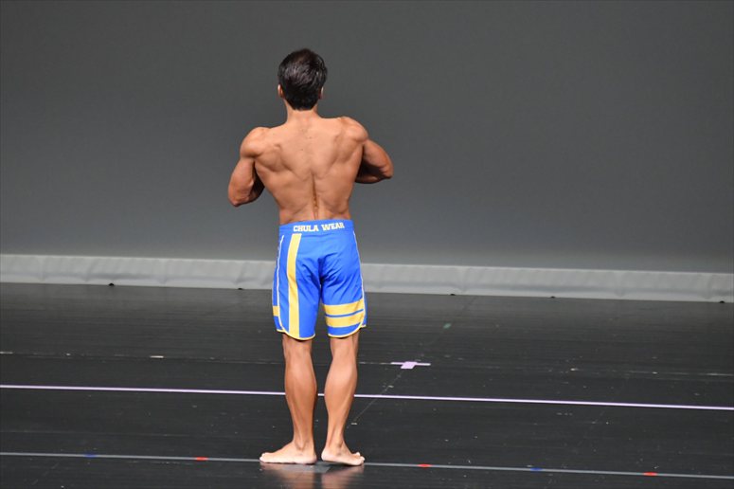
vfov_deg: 3.7
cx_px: 367
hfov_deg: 5.5
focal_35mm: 375
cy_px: 244
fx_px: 7642
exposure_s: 1/400
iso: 5000
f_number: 5.6
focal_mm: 250
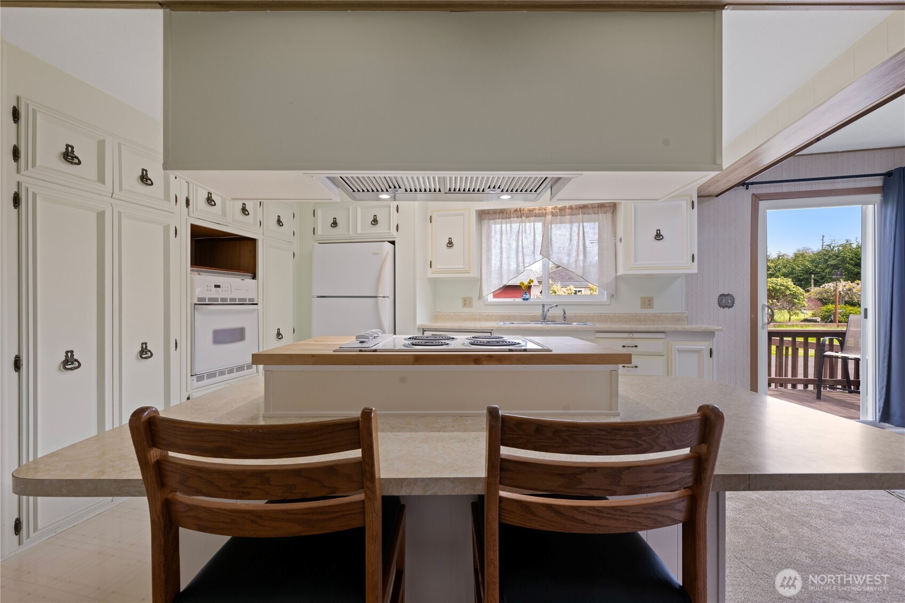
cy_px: 302
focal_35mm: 14
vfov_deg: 81.2
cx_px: 452
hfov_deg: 104.3
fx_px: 352
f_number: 9
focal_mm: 14
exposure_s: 1/13
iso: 400
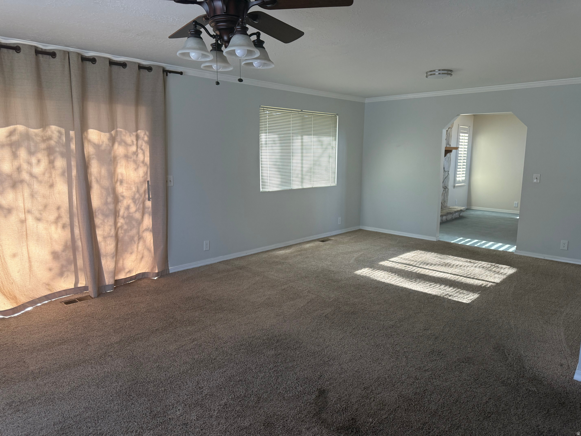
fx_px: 403
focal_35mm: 24
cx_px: 290
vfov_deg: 56.8
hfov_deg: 71.6
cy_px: 218
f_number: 1.78
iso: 160
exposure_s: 1/121
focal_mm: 6.76
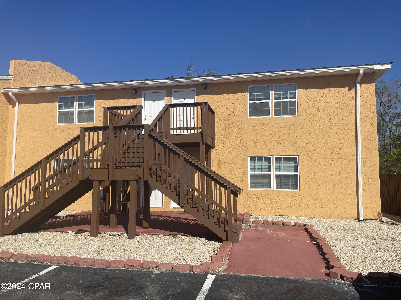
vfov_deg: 53.1
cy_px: 150
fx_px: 301
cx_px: 200
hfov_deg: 67.3
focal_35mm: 26
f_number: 1.6
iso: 32
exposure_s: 1/6135
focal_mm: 4.2
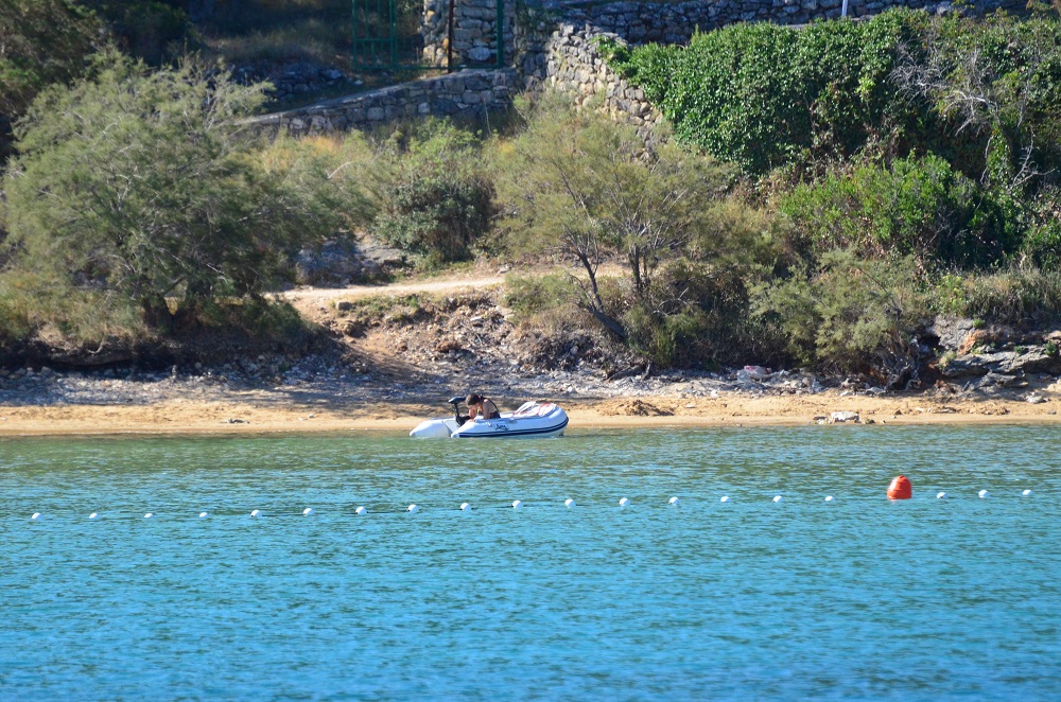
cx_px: 530
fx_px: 13233
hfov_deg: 4.6
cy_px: 351
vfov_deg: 3.0
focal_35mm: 450
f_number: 5.6
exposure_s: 1/5000
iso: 2000
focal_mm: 300
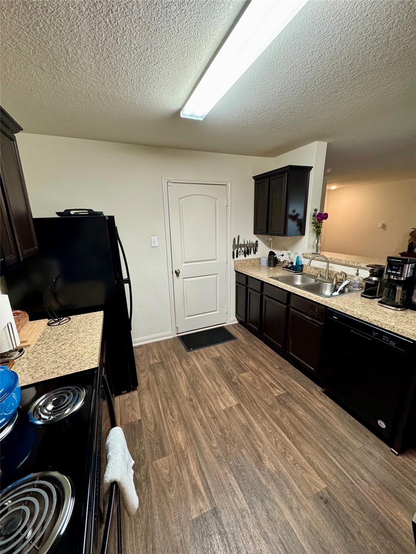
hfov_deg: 85.7
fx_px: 224
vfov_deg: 102.1
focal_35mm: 14
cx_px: 208
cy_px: 277
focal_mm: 2.22
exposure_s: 1/60
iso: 320
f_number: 2.2
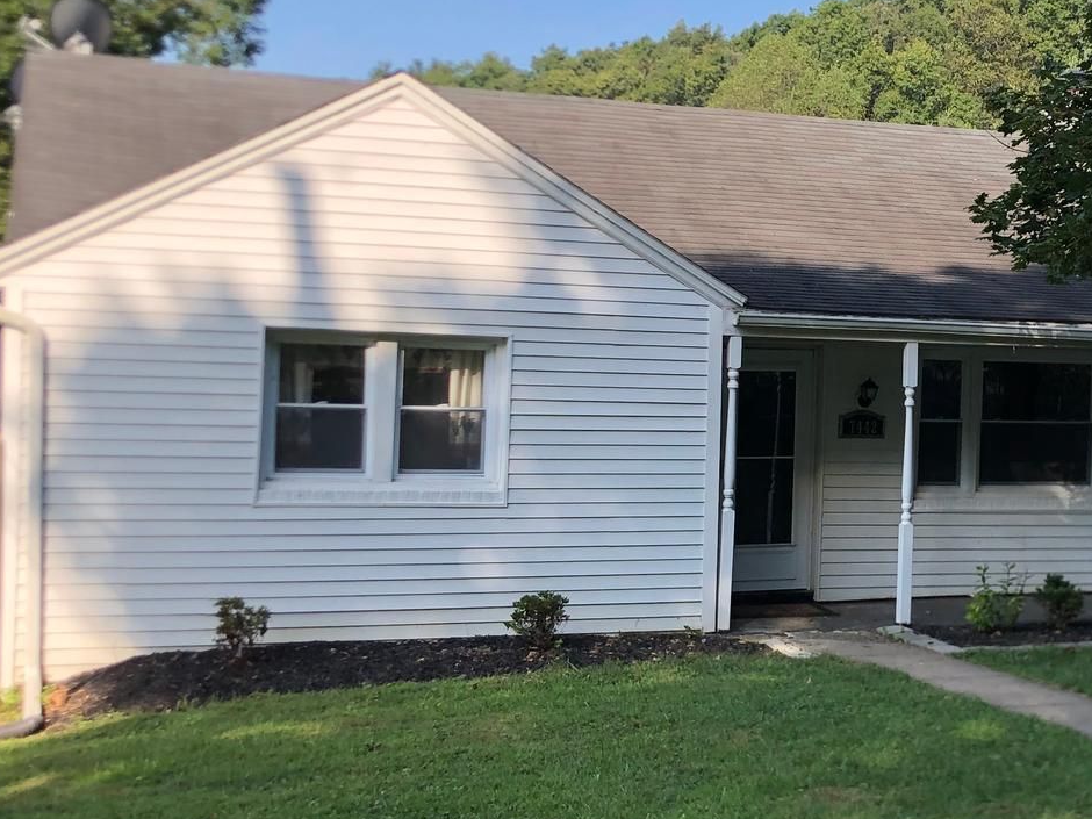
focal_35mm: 61
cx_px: 954
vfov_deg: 24.0
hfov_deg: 30.5
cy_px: 404
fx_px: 1924
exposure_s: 1/796
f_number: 1.8
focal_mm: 3.99
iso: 20
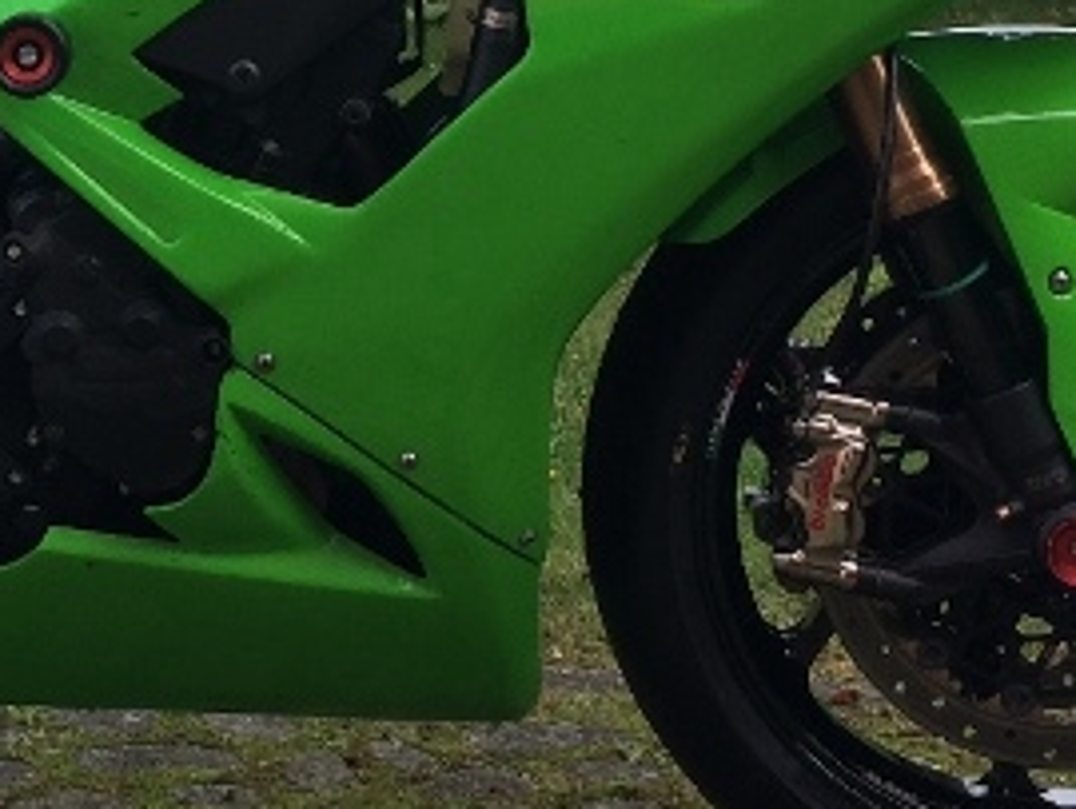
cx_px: 32
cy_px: -76
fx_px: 3204
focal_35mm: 103
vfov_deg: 14.1
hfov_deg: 18.6
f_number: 2.2
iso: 32
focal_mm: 4.15
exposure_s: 1/604
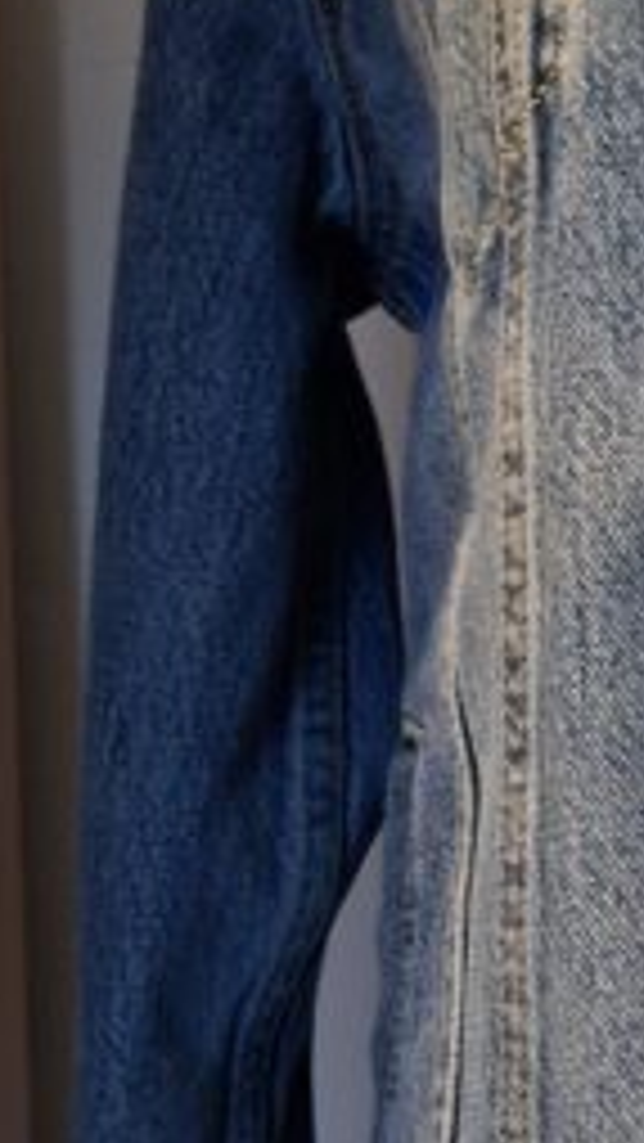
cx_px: 1229
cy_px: 585
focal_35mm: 79
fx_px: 2397
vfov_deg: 26.8
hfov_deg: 13.4
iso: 800
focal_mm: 5.54
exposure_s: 1/25
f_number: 1.8
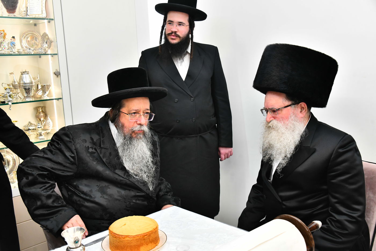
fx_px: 376
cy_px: 126
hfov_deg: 53.1
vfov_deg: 36.9
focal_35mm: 36
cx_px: 188
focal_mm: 36
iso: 2000
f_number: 5.6
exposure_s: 1/200
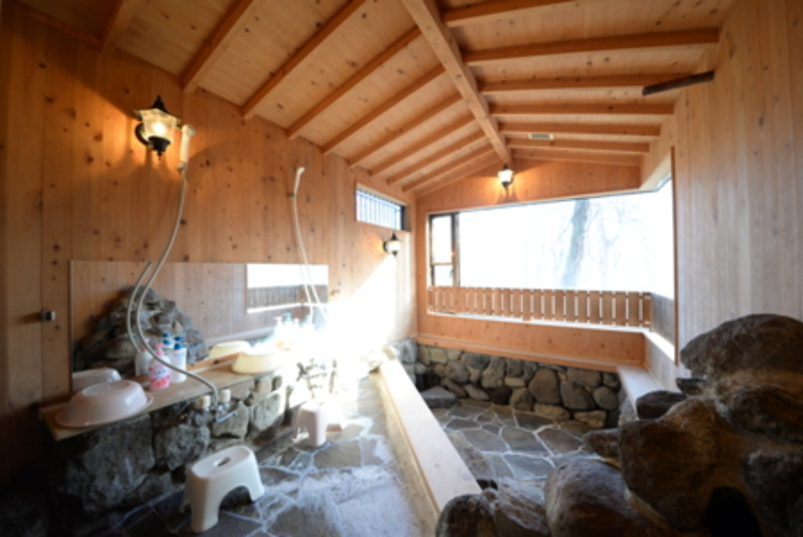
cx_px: 402
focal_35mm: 12
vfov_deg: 90.1
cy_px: 268
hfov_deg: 112.6
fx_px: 268
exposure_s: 1/40
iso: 800
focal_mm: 12
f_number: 4.5
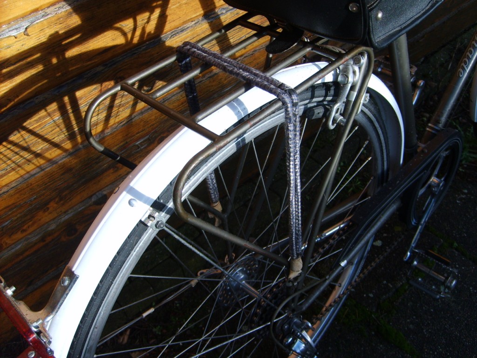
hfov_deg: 52.6
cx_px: 238
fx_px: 482
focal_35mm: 35
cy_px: 179
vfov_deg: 40.7
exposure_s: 1/500
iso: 50
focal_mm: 5.8
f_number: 2.8
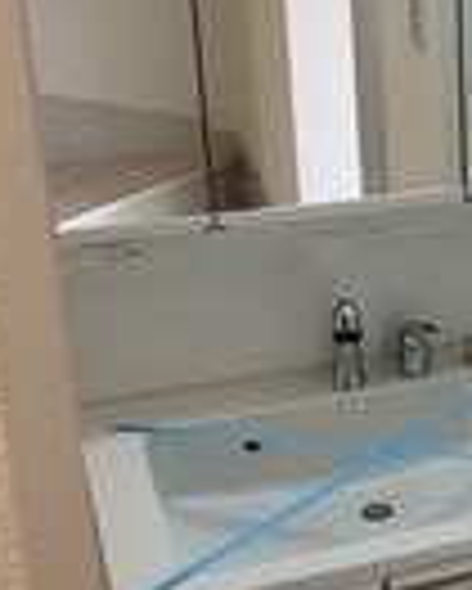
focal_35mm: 75
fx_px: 1308
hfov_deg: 19.2
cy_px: 293
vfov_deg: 25.4
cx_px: 580
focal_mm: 3.99
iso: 64
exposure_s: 1/60
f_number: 1.8
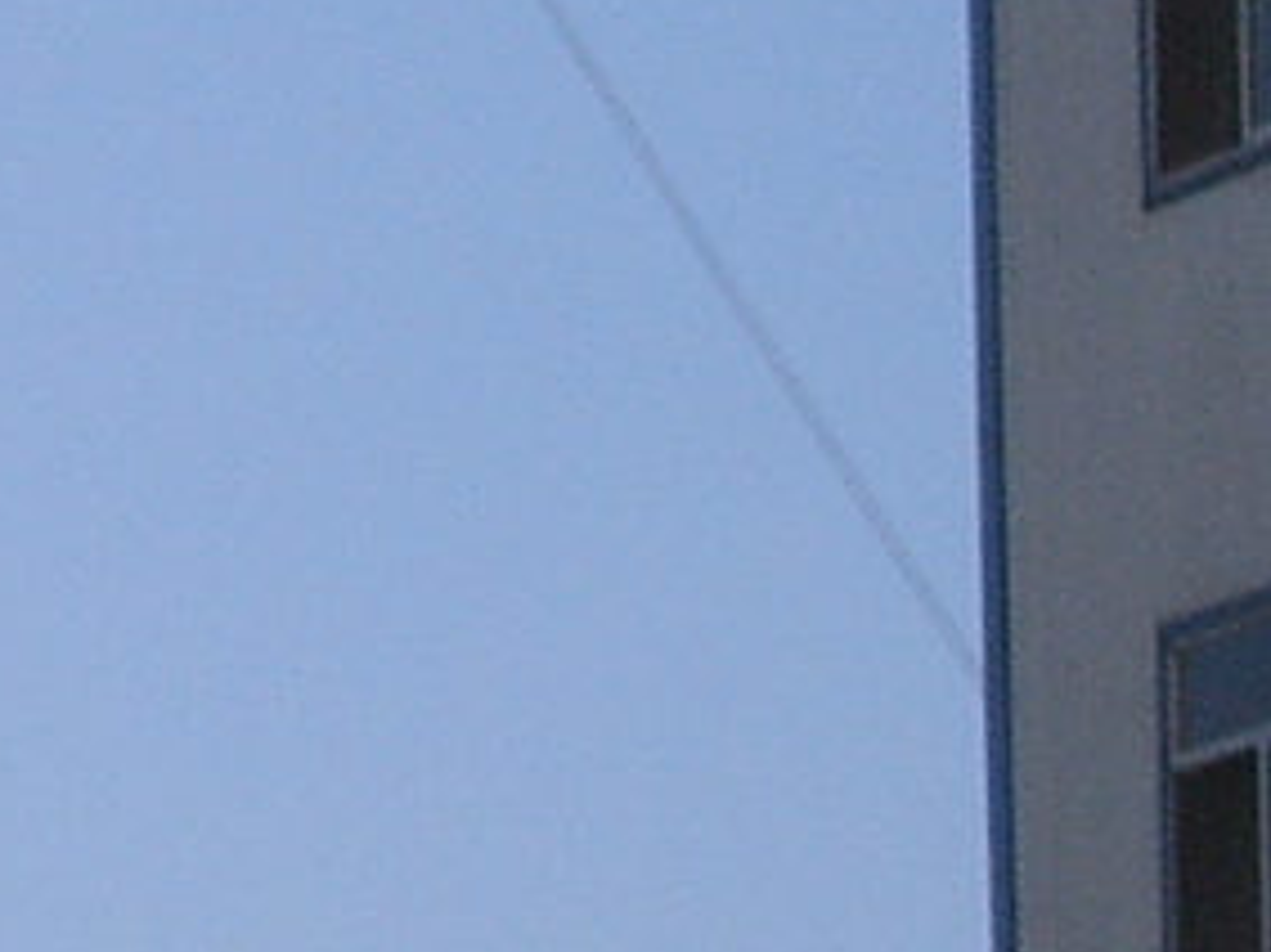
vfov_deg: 2.5
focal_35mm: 593
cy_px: -341
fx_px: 21764
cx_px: -2030
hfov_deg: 3.3
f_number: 10
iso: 50
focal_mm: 17.4
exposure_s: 1/180
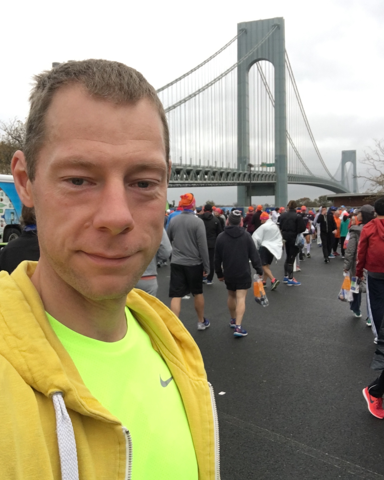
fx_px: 469
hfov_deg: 44.5
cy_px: 243
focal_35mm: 33
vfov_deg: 54.2
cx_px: 194
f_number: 2.2
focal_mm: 2.65
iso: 32
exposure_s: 1/377
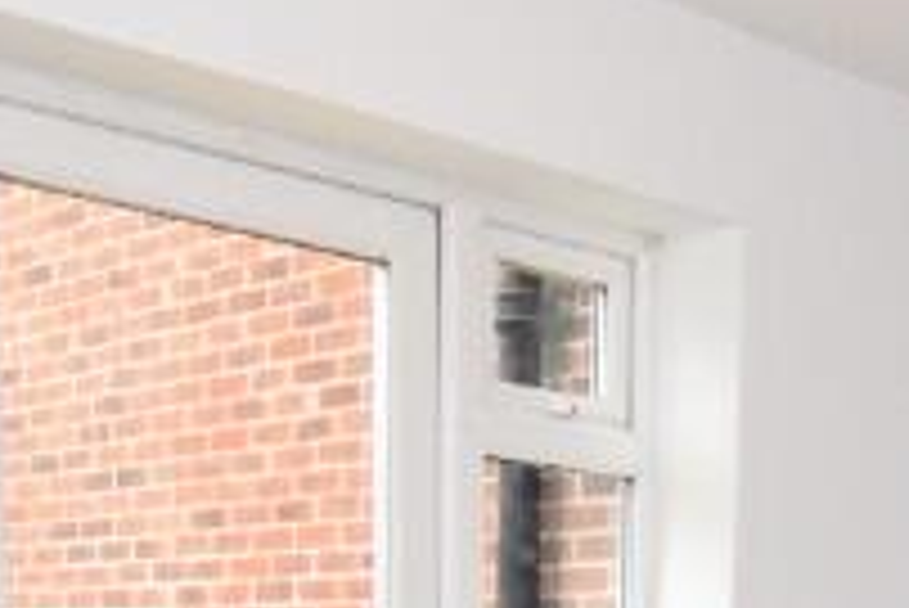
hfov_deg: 26.1
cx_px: 752
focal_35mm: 76
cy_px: 1124
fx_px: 1920
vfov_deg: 15.3
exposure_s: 1/100
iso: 800
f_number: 5
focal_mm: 10
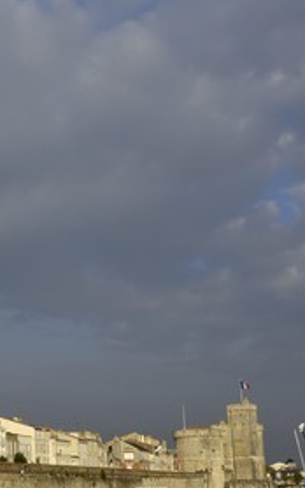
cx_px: -62
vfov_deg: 28.7
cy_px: 244
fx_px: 954
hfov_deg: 17.3
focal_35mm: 72
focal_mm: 31
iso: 100
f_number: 11
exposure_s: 1/160
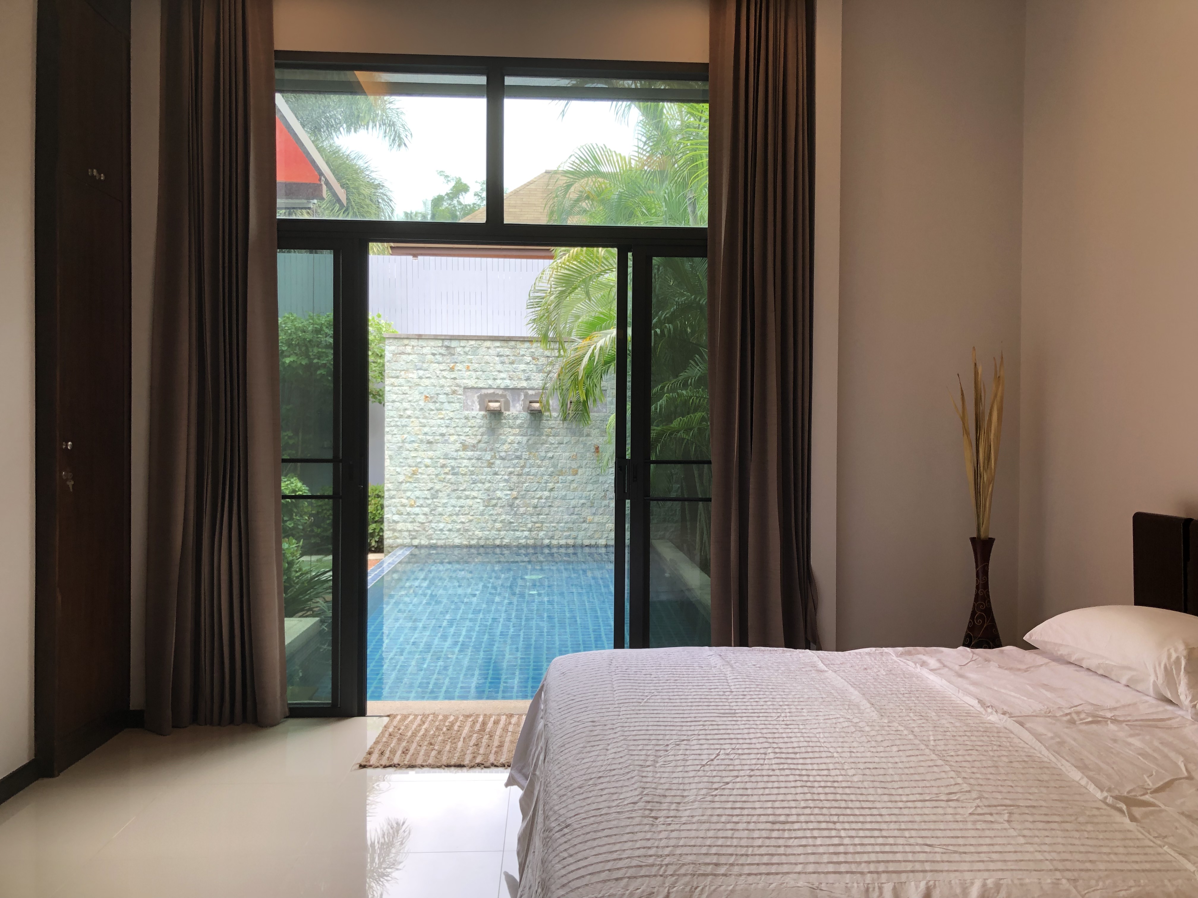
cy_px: 449
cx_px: 599
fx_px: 969
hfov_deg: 63.4
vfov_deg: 49.7
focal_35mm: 28
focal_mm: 4
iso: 32
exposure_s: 1/100
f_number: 1.8
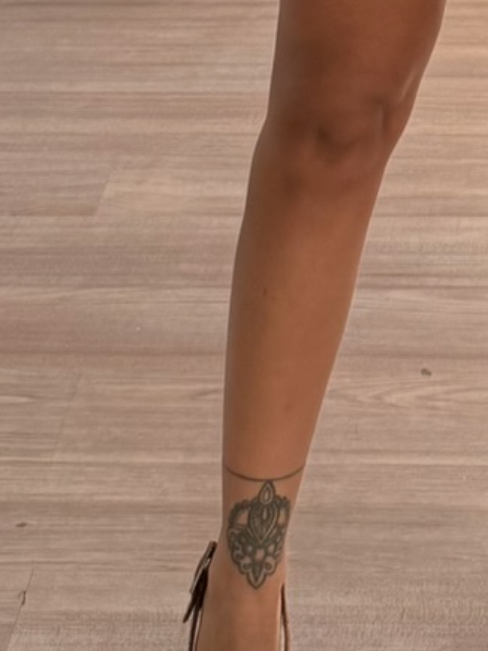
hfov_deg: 12.9
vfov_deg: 14.7
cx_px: 540
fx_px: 2125
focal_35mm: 113
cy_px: -611
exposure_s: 1/100
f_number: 1.78
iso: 160
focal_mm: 6.76
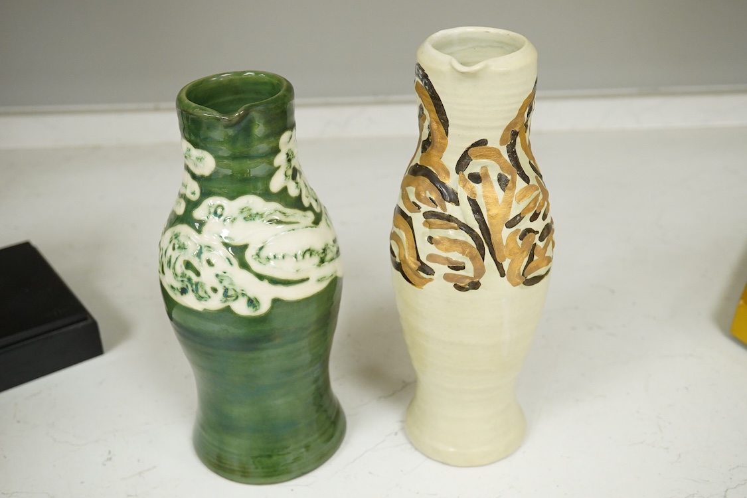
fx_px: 934
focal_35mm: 45
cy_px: 249
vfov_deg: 29.9
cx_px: 374
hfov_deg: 43.6
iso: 2500
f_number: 8
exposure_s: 1/160
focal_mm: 30
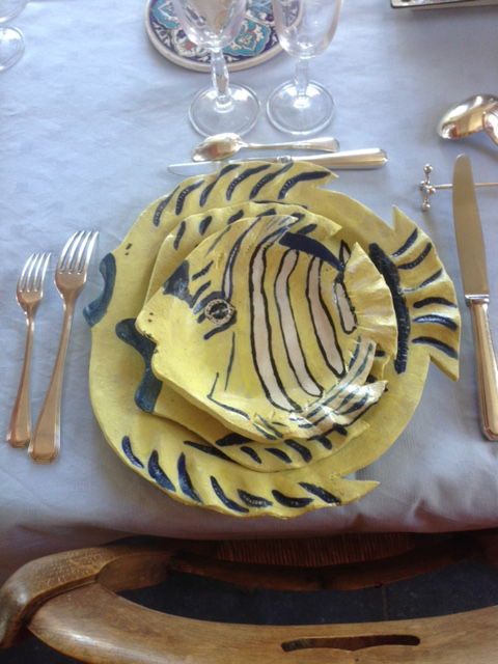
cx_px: 249
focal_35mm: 33
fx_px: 633
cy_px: 332
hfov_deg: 42.9
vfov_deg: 55.4
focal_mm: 4.12
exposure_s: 1/20
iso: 64
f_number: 2.4
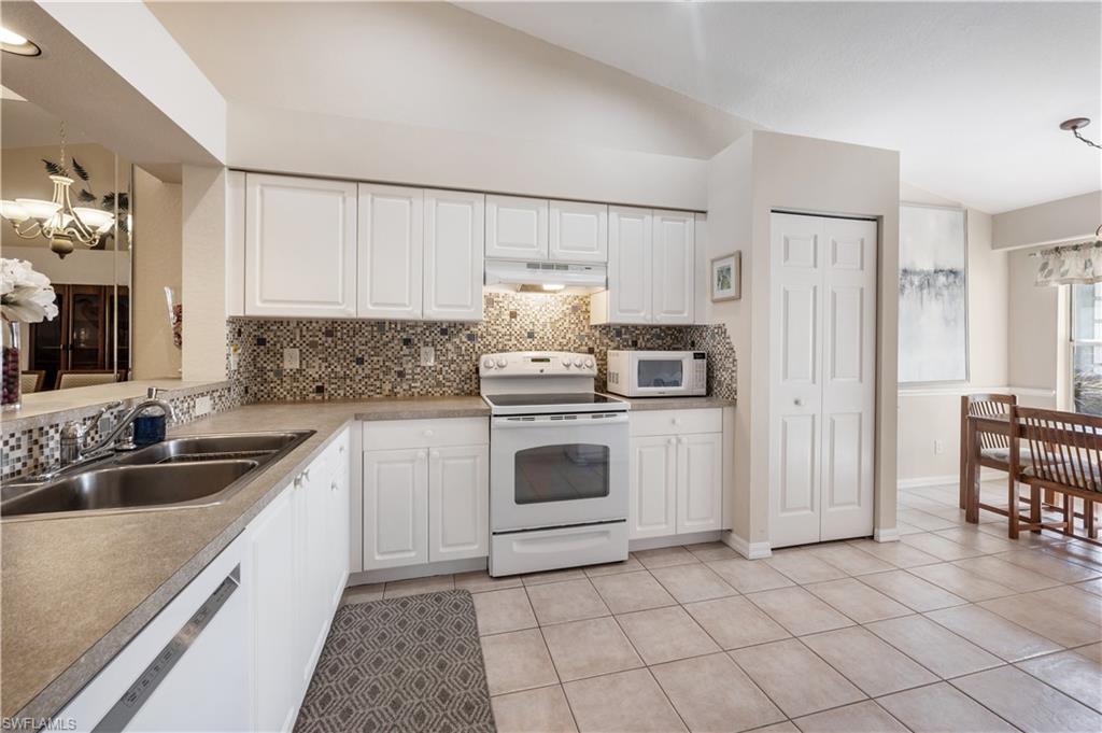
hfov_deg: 104.3
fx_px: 428
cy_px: 366
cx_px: 551
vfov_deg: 81.1
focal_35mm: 14
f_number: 11
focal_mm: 14
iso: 125
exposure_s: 1/6
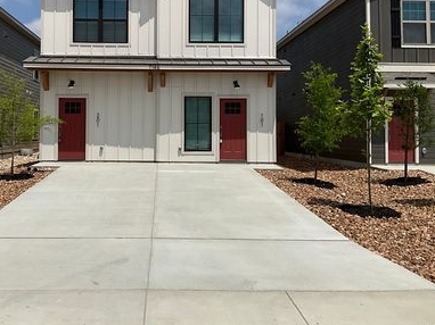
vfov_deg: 37.4
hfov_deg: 48.6
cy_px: 119
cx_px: 170
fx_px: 477
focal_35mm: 38
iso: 25
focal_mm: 3
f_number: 1.8
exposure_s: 1/5263
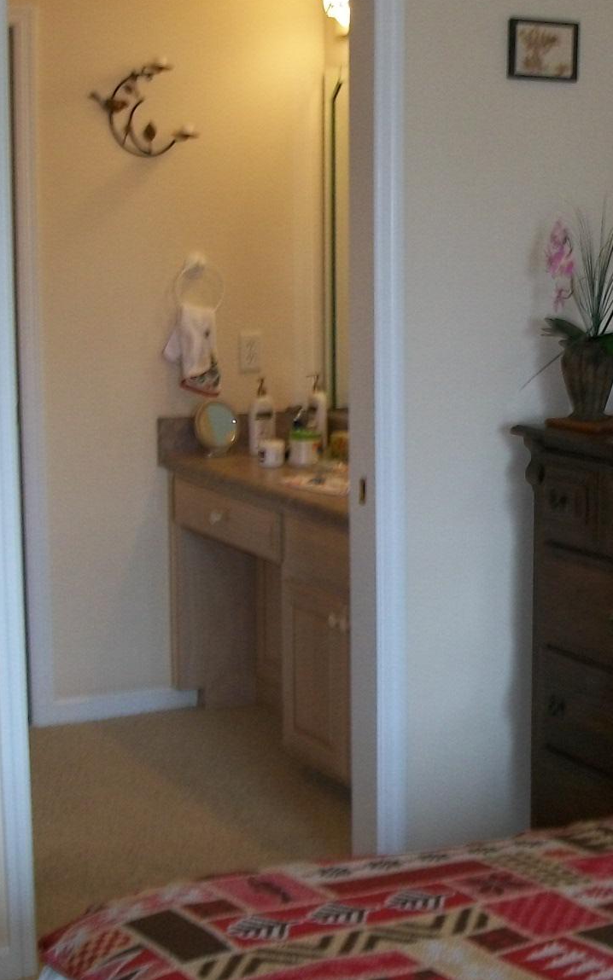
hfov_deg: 19.0
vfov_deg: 30.2
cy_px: 485
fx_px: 1818
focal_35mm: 68
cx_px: 476
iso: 80
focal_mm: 6
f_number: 2.7
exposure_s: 1/30
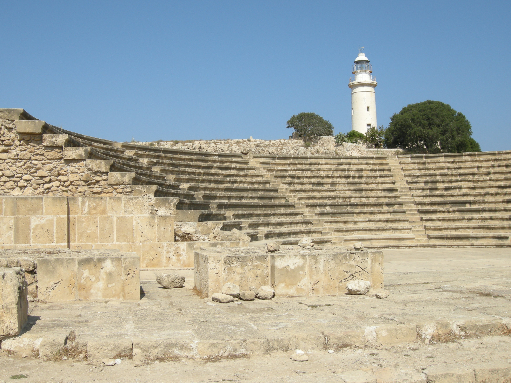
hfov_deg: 46.8
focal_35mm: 40
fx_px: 590
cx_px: 252
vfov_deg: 36.0
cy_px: 187
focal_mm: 7.5
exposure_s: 1/286
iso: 64
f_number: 6.1
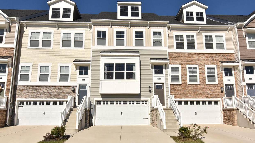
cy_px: 79
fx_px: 176
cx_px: 131
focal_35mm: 26
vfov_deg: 44.3
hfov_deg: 71.9
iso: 800
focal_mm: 16
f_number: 16
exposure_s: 1/1000
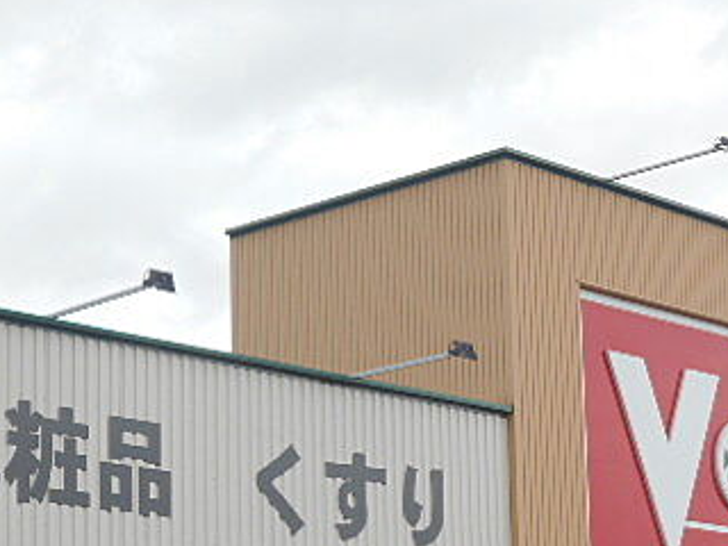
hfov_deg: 16.9
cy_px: 478
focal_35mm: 116
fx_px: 2440
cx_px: 539
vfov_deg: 12.7
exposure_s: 1/200
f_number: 4.9
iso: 80
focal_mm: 10
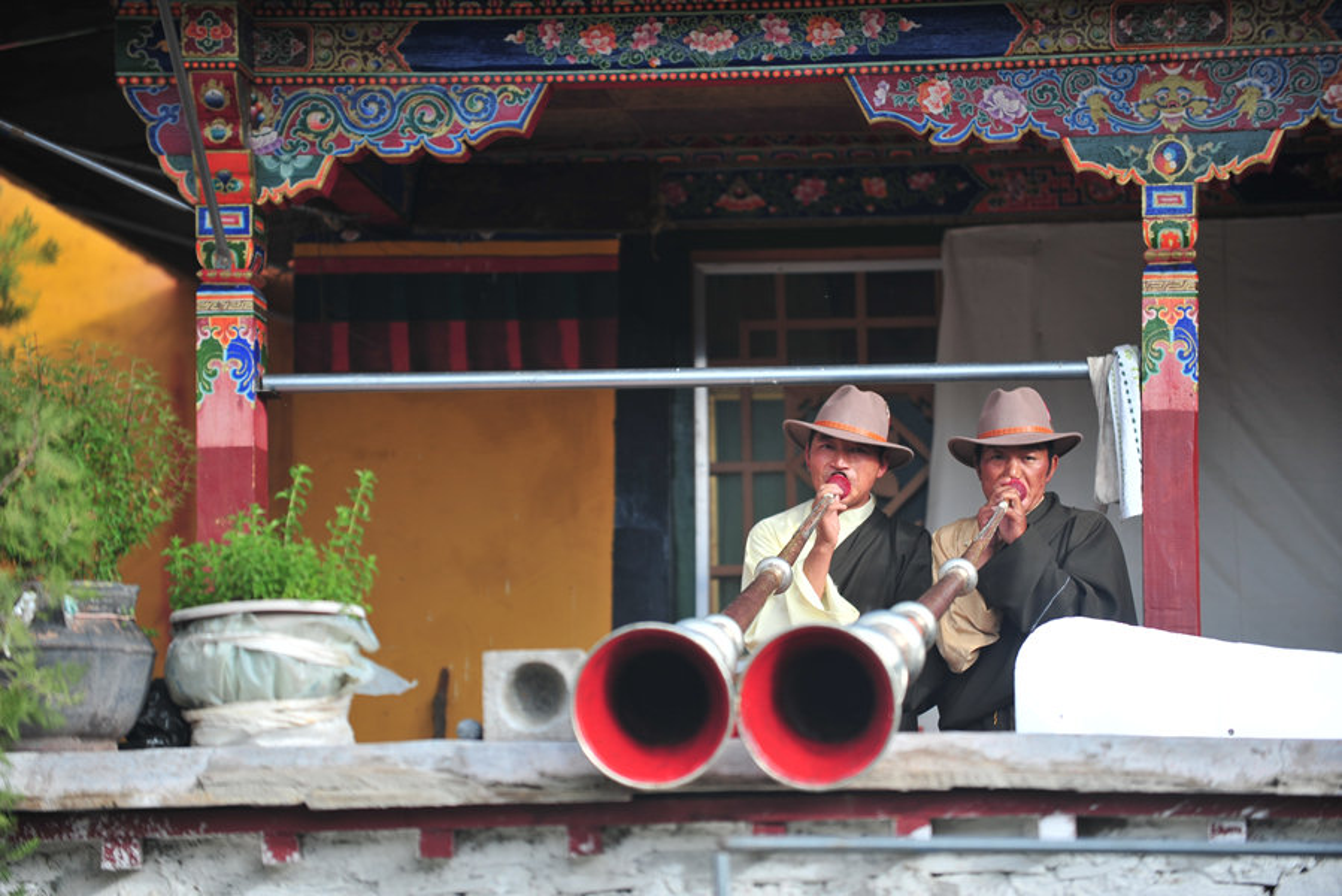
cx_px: 671
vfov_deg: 6.9
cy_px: 448
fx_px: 7458
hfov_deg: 10.3
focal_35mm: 200
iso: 200
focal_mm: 200
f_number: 2.8
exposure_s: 1/1000
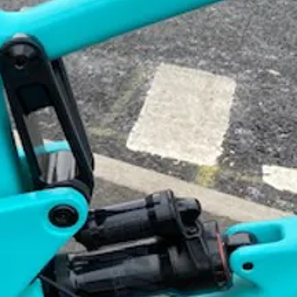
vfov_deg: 20.1
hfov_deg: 17.4
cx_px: -204
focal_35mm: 85
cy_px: 249
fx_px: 825
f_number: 1.8
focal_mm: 4.25
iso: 32
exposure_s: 1/158
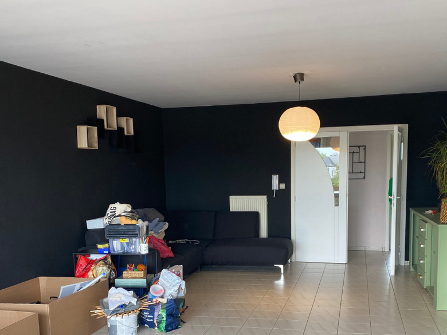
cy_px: 241
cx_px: 242
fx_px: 517
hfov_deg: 46.8
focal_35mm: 40
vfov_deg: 35.4
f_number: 1.8
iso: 80
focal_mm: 4.25
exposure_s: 1/100
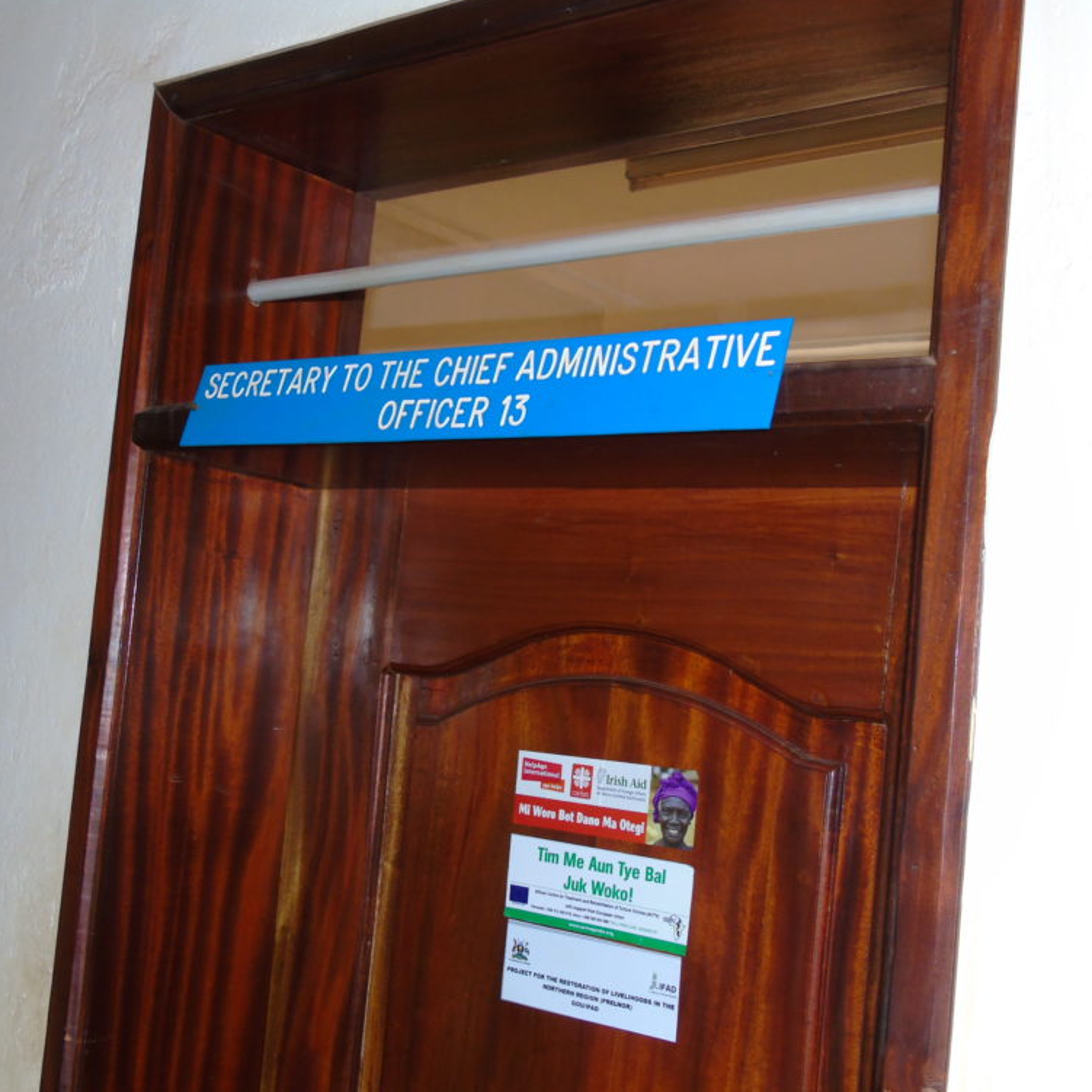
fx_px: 1463
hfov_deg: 40.9
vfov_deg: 40.9
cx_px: 528
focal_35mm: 41
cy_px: 551
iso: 200
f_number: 3.8
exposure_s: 1/40
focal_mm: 6.1
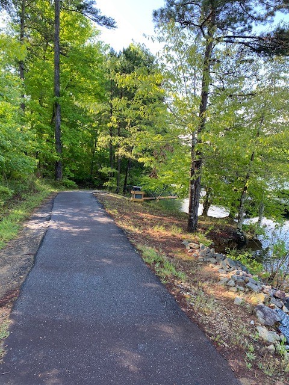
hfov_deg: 53.1
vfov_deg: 67.3
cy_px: 192
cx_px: 144
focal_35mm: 26
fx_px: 289
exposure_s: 1/144
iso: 32
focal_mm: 4.25
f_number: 1.8
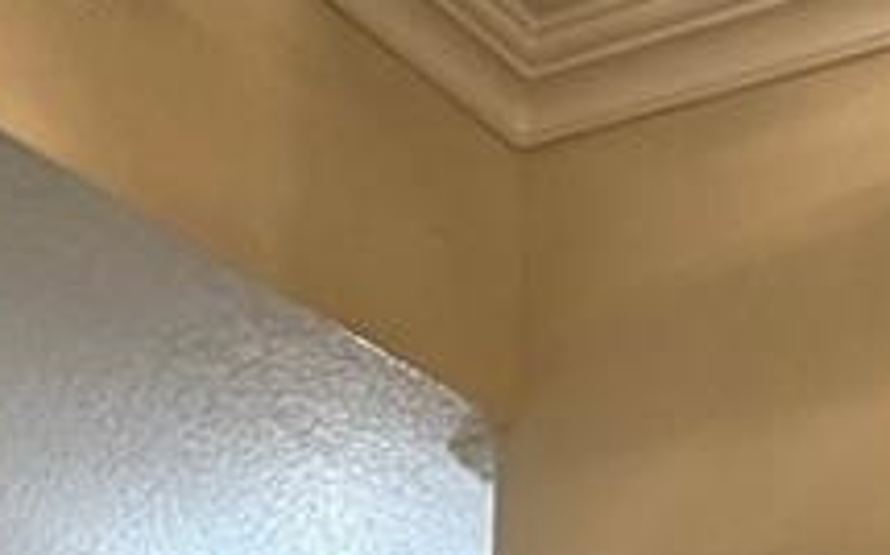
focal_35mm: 83
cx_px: 815
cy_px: 1445
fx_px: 2012
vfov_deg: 11.8
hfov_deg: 24.2
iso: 400
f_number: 2.2
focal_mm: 2.22
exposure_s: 1/60
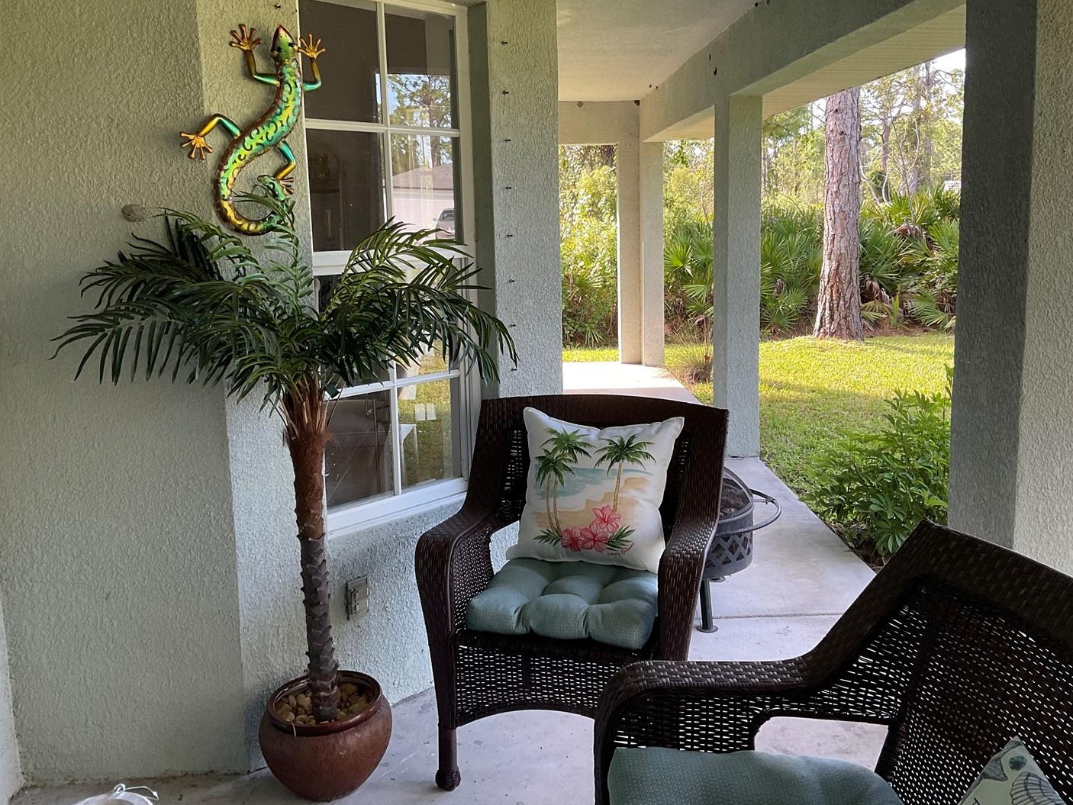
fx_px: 1023
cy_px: 365
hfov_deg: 55.3
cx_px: 579
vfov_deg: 42.9
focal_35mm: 33
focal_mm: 3
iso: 50
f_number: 1.8
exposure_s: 1/122
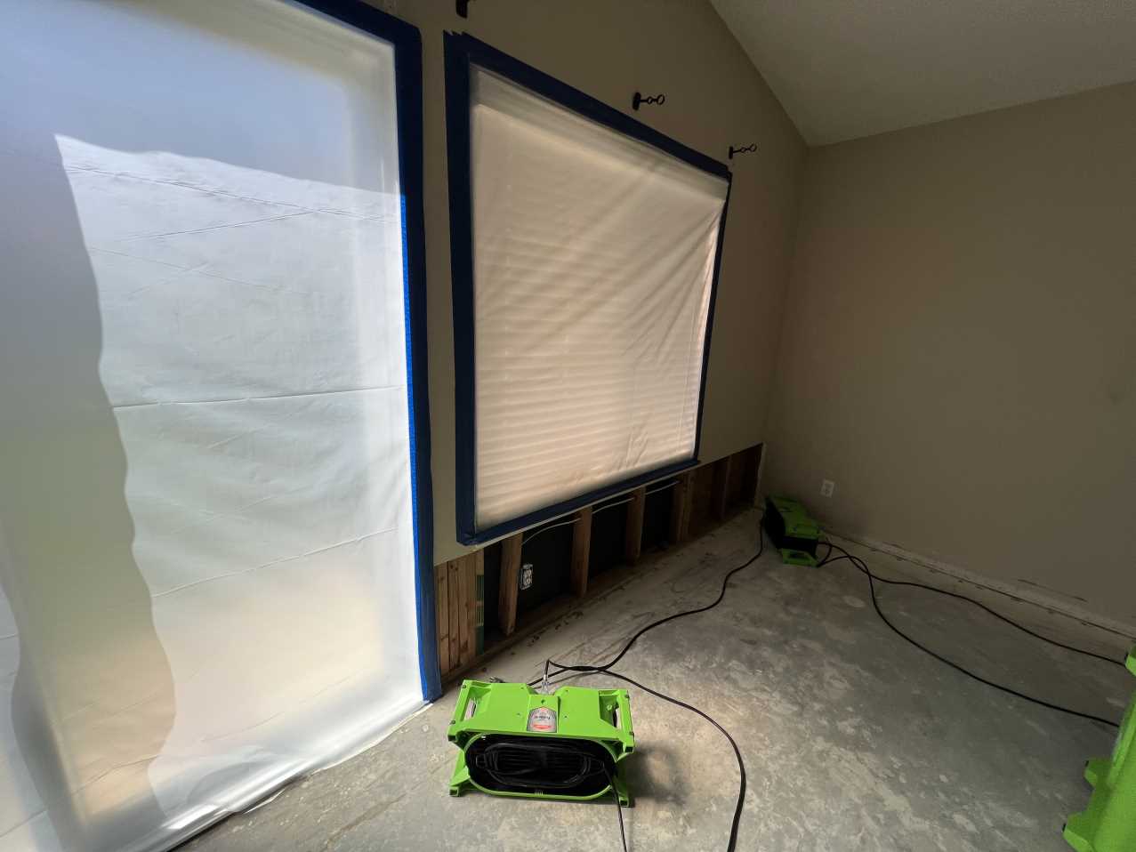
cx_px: 568
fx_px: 427
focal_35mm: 13
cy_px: 426
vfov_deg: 89.9
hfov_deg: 106.2
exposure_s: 1/314
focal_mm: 1.57
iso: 32
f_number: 1.8
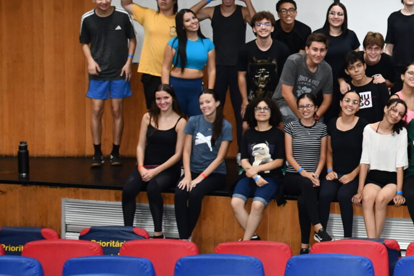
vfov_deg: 14.3
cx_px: 528
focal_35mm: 95
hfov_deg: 19.8
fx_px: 1092
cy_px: 43
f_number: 3.8
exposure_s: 1/60
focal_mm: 24
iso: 1250
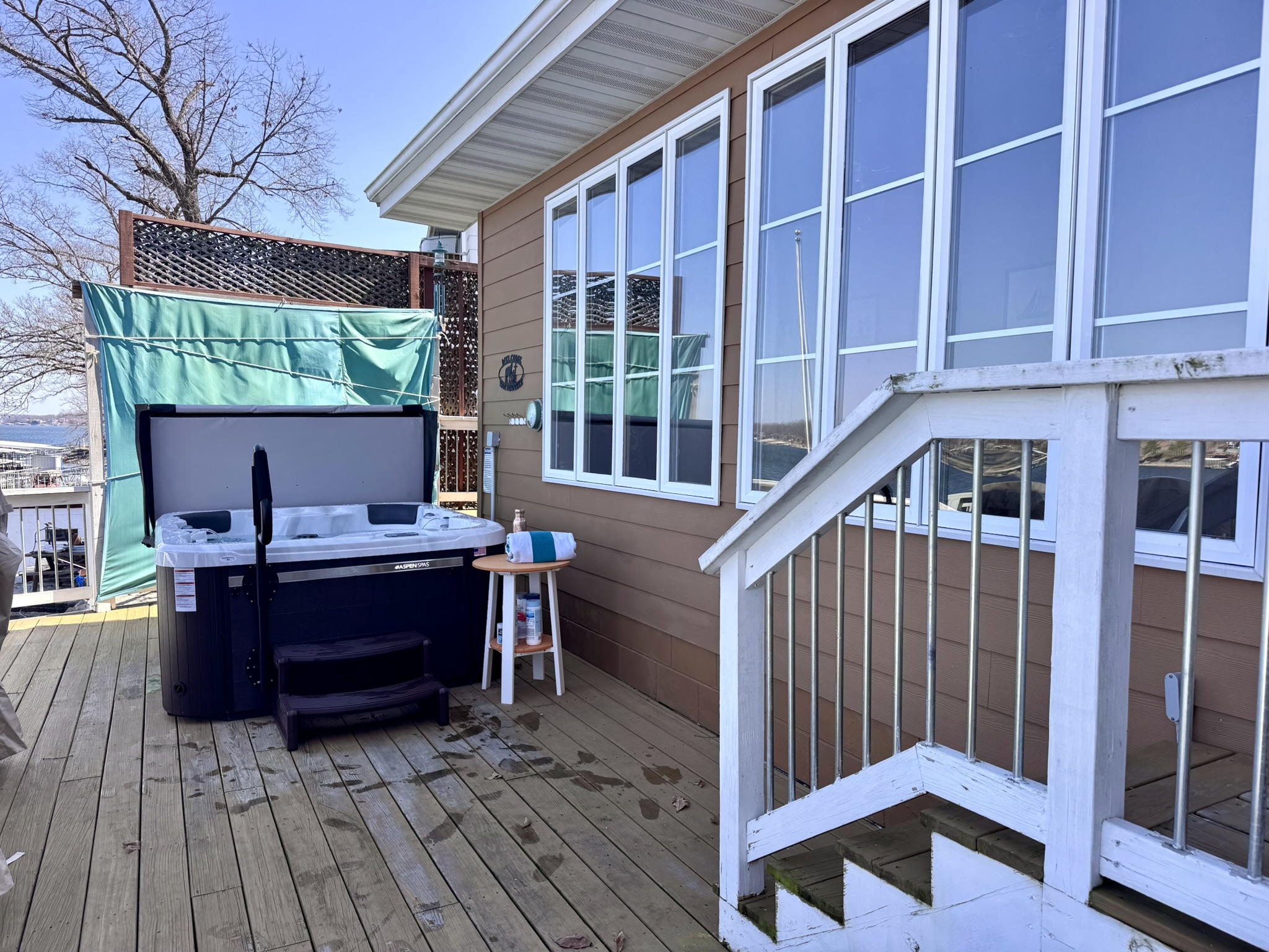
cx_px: 634
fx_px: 880
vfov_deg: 56.8
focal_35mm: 24
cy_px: 476
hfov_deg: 71.6
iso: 80
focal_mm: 6.76
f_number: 1.78
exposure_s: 1/1261
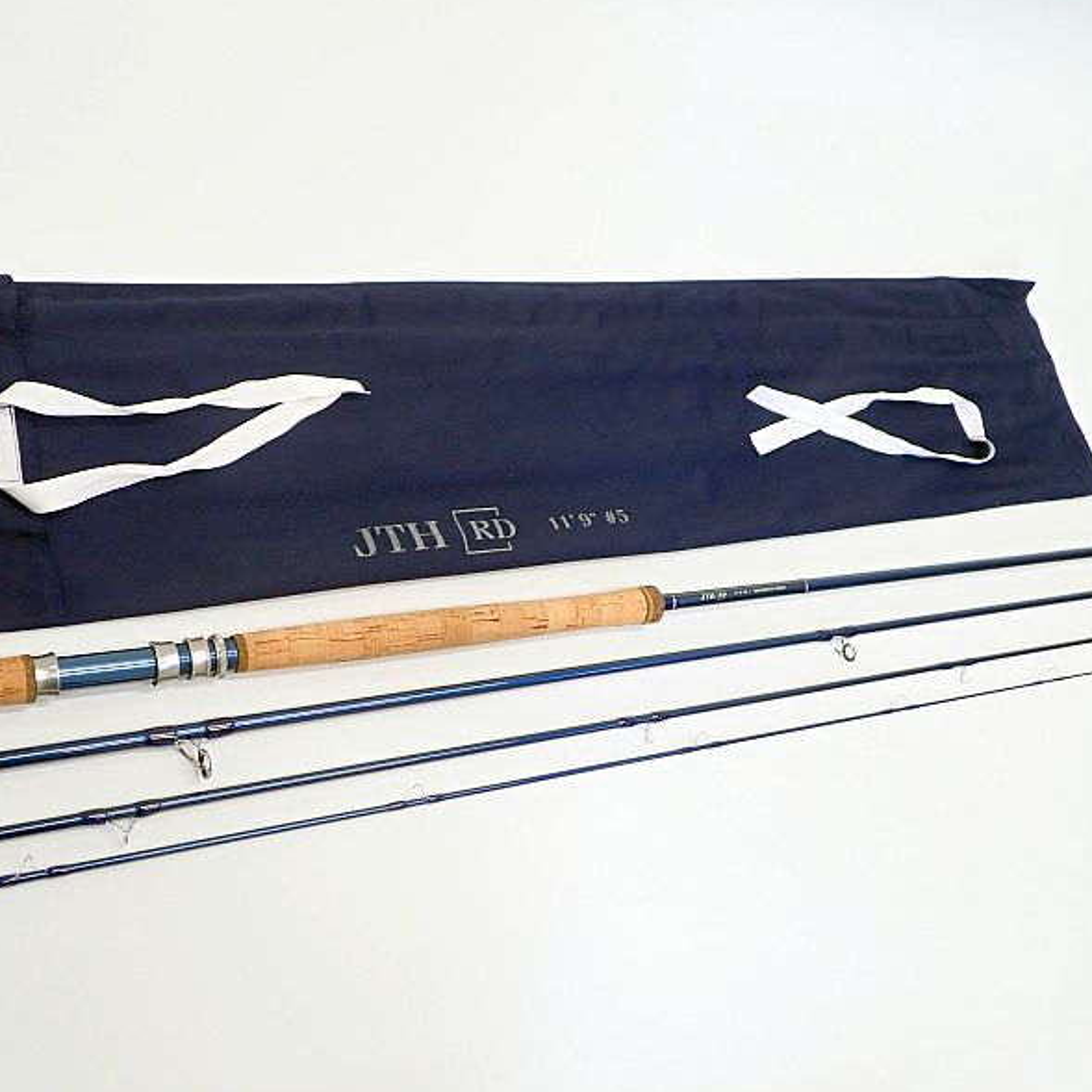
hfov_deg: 45.9
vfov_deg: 46.0
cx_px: 460
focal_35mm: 36
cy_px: 543
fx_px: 1285
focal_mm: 5.5
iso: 320
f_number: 2.3
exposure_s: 1/30
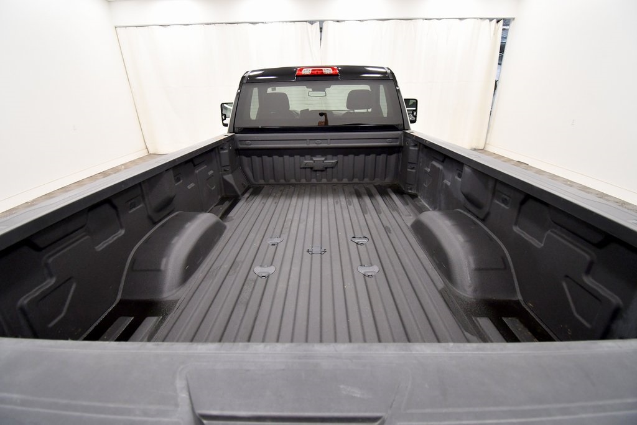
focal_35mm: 15
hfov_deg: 100.4
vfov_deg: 77.3
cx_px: 318
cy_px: 212
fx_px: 265
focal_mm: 10
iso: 1100
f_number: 4.5
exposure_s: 1/125
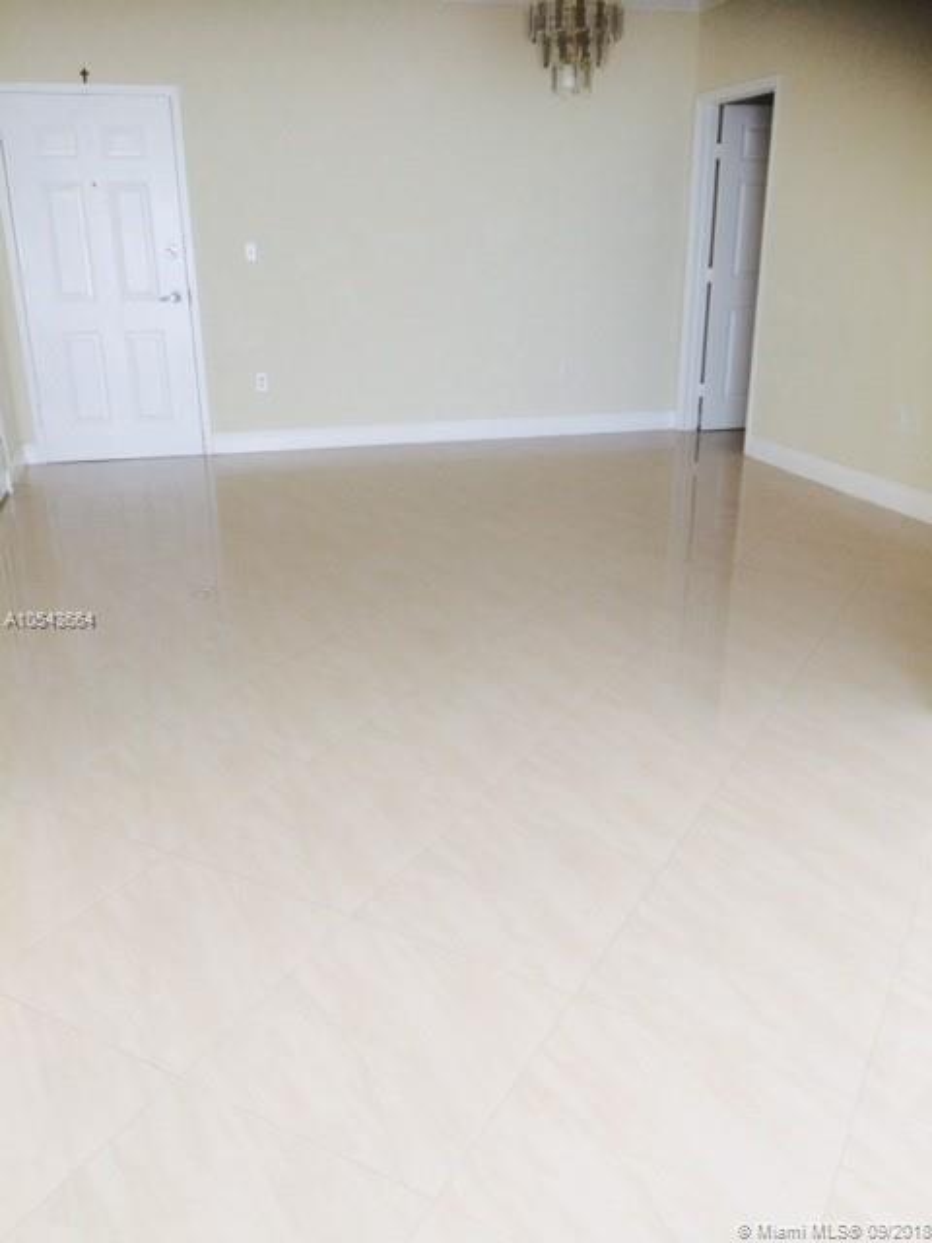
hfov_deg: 48.2
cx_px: 466
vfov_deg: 61.7
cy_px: 622
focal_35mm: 29
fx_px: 1041
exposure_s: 1/120
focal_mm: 4.15
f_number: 2.2
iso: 50
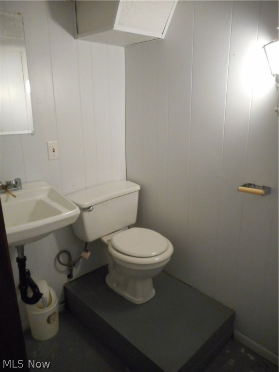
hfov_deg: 54.9
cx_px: 140
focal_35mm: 25
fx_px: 269
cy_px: 186
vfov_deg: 69.4
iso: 400
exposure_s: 1/15
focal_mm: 4.5
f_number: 3.7
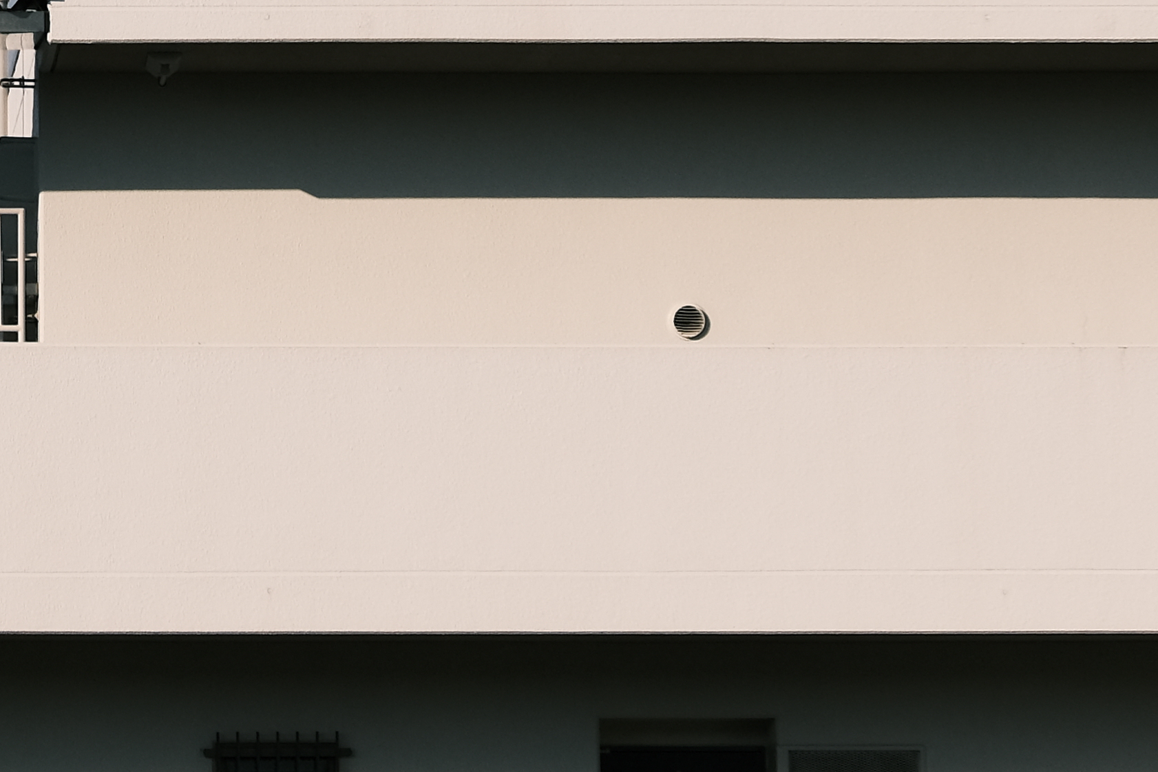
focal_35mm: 308
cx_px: -276
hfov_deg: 6.6
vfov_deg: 4.4
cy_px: -530
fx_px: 9906
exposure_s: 1/2200
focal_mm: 55
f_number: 5.6
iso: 320
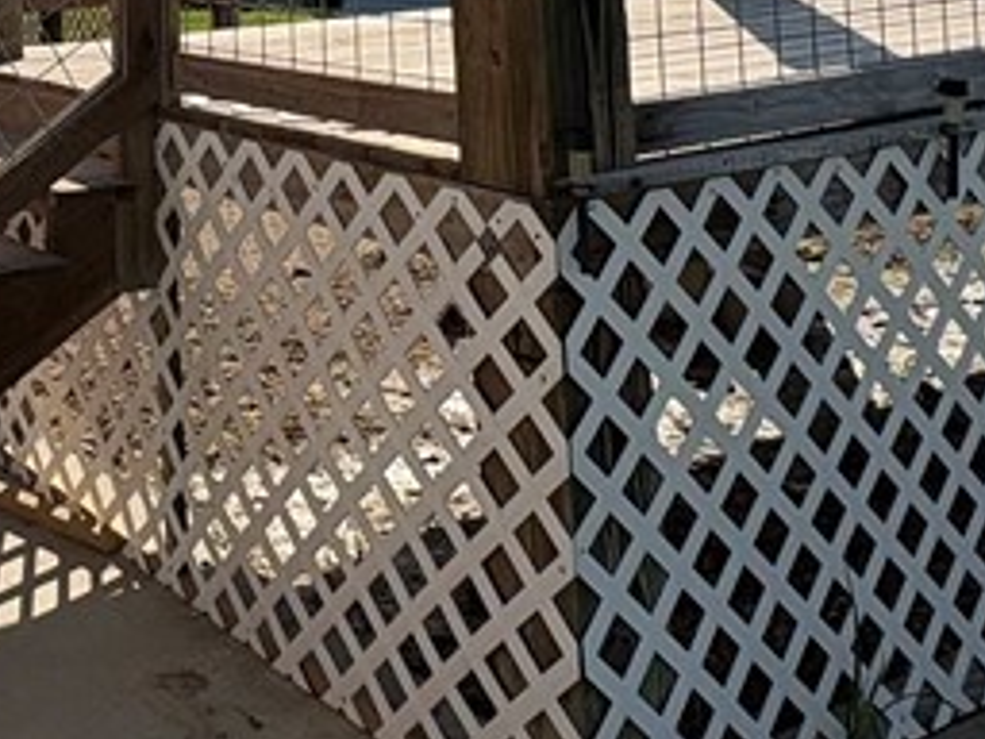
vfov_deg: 23.0
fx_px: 1593
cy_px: -239
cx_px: 62
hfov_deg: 32.3
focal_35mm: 56
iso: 50
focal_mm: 2.22
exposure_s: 1/3546
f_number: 2.2
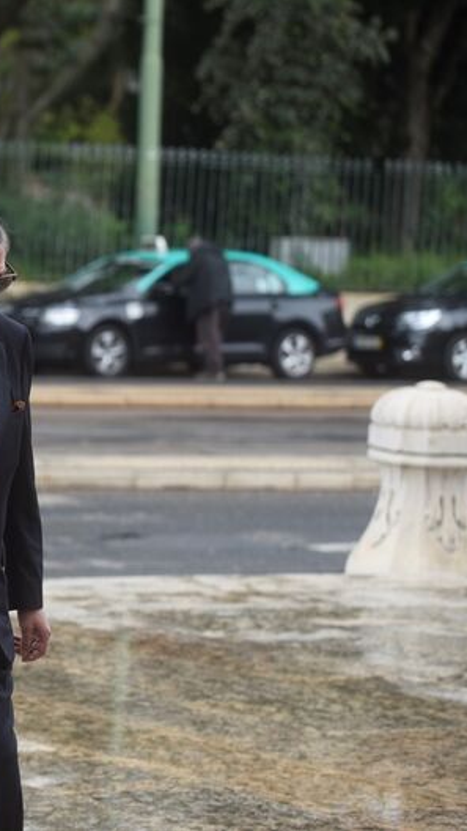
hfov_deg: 6.8
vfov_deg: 12.2
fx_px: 3897
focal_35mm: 177
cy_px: 415
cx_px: -127
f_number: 4.5
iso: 250
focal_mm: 112
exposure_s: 1/640
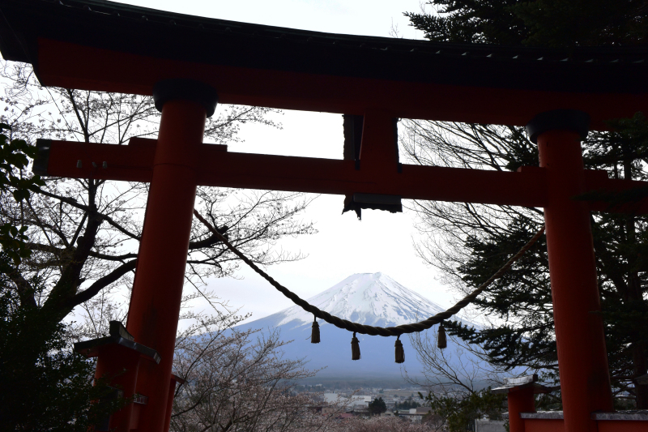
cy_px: 216
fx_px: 720
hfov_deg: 48.5
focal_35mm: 40
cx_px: 324
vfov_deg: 33.4
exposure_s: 1/250
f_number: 6.3
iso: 200
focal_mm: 15
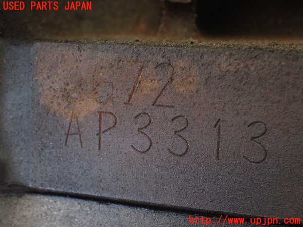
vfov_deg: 20.7
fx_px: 621
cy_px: 114
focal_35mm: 71
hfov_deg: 27.4
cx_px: 152
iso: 800
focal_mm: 12.73
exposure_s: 1/100
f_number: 3.9
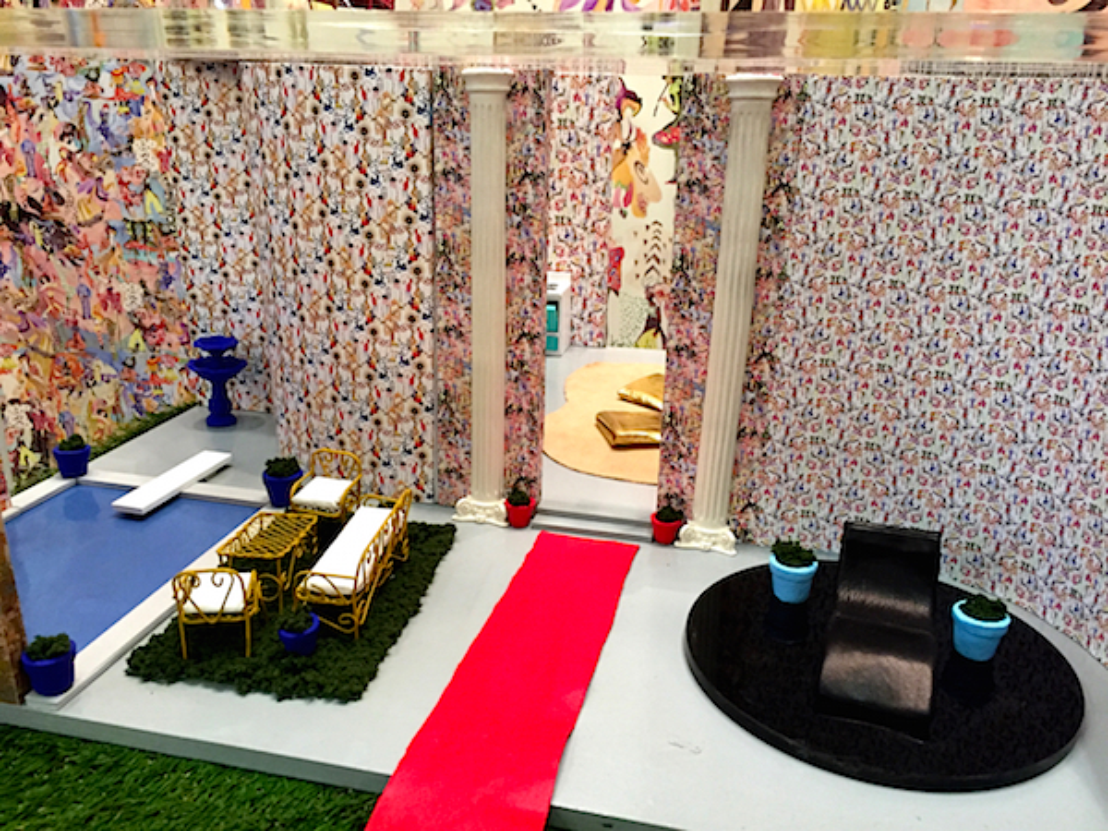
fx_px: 928
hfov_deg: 61.7
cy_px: 416
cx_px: 554
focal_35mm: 29
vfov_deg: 48.2
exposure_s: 1/30
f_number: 2.2
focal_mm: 4.15
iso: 160
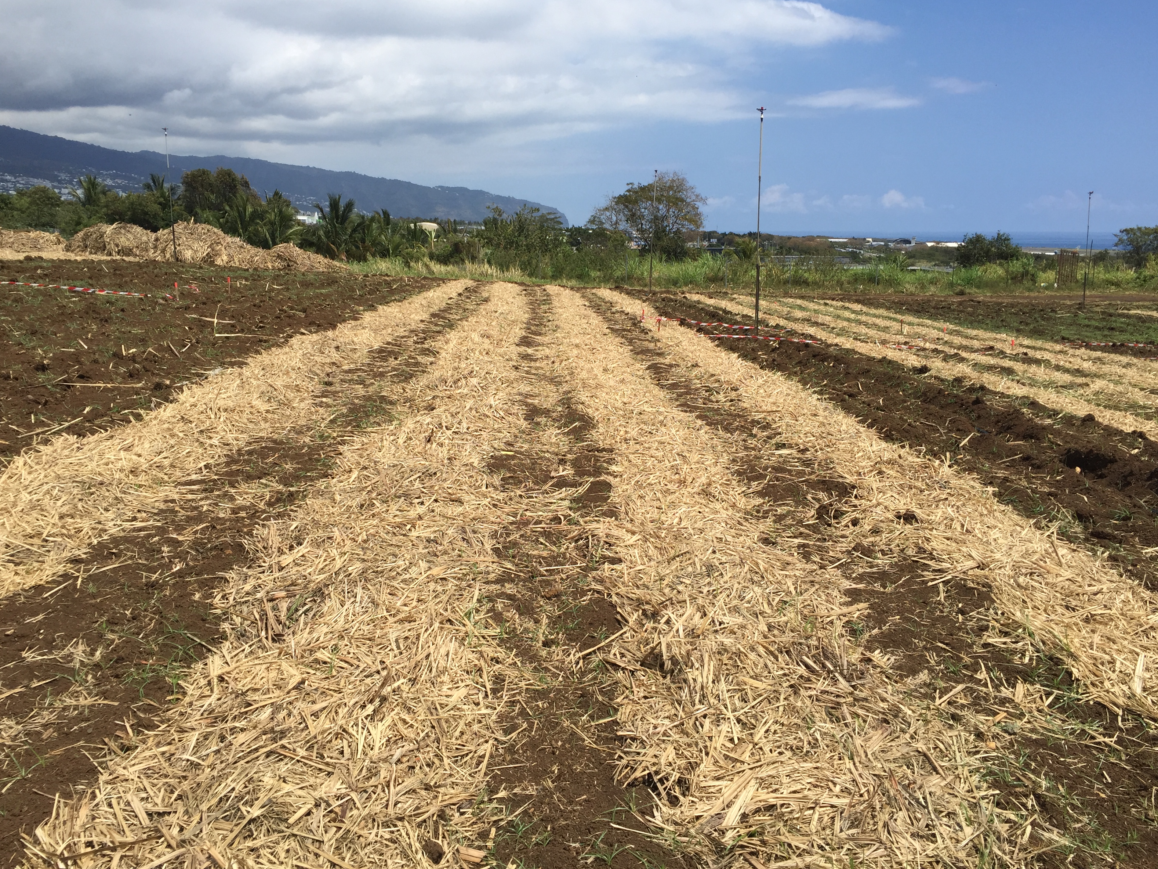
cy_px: 422
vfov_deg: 46.8
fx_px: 1004
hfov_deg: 60.0
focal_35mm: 30
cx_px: 572
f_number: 2.2
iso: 32
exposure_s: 1/3049
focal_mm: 4.15
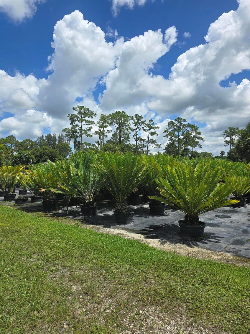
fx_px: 221
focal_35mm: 23
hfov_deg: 58.9
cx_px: 125
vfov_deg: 73.9
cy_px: 167
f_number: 1.7
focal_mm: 6.3
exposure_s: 1/1120
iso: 12
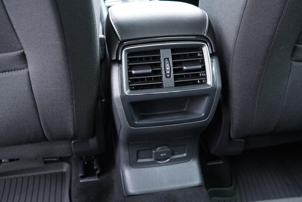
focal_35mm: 36
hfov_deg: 53.1
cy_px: 101
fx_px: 302
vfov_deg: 36.9
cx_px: 151
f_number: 2.8
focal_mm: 24
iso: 2000
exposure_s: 1/40
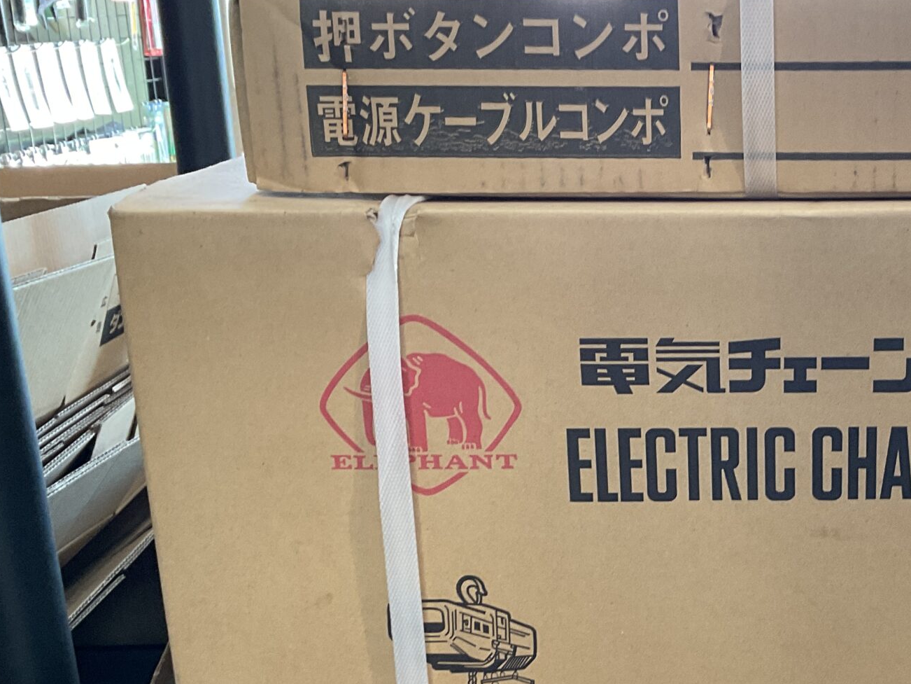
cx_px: 775
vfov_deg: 25.4
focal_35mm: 57
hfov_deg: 32.5
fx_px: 1500
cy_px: 489
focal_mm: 3
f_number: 1.8
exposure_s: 1/60
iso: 100
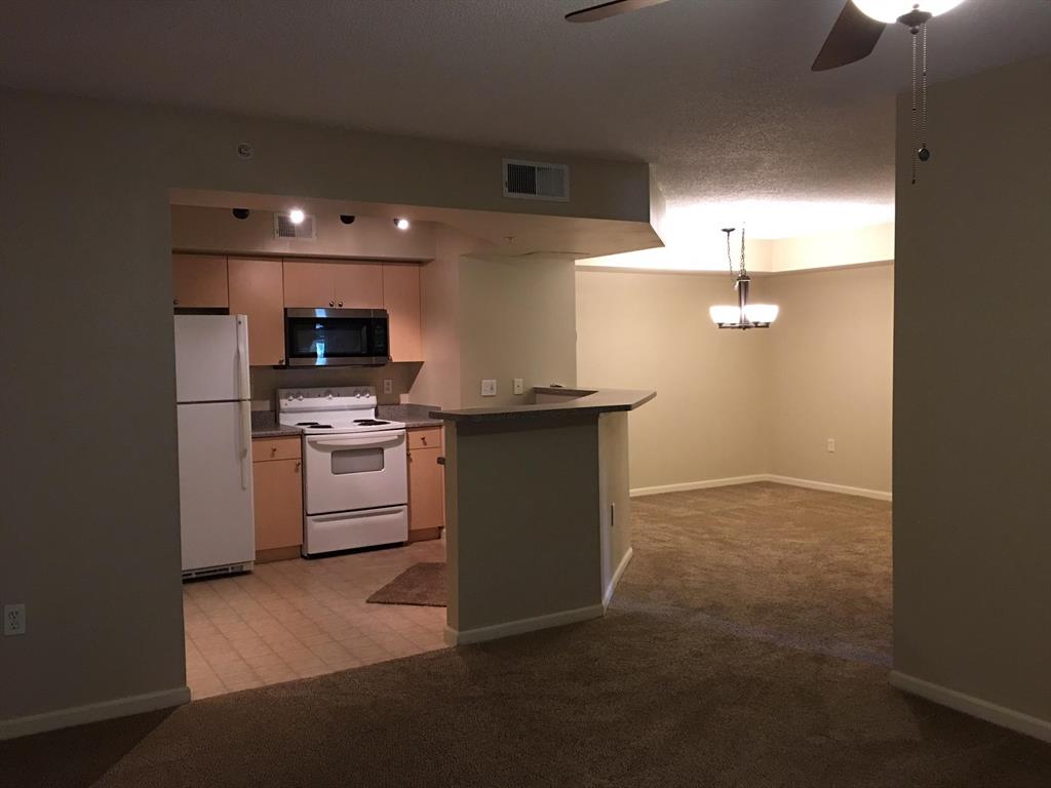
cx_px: 526
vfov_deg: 48.2
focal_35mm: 29
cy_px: 394
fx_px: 880
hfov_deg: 61.7
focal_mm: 4.15
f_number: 2.2
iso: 100
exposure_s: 1/15
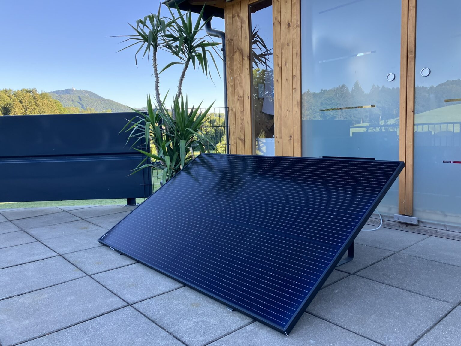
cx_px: 230
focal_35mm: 28
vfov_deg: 49.7
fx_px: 373
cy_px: 173
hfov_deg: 63.4
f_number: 1.8
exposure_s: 1/167
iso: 40
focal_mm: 3.99
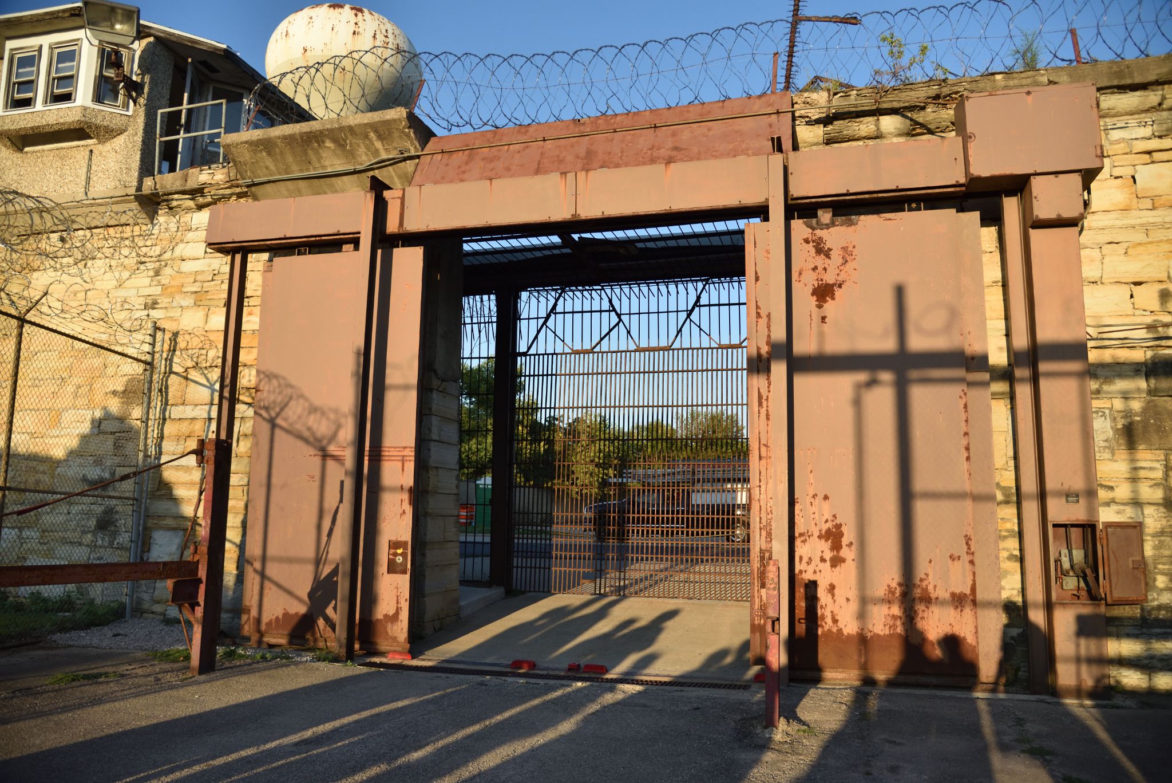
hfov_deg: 73.7
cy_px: 392
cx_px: 586
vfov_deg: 53.2
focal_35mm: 24
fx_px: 782
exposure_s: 1/4000
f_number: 4
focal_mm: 24
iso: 800
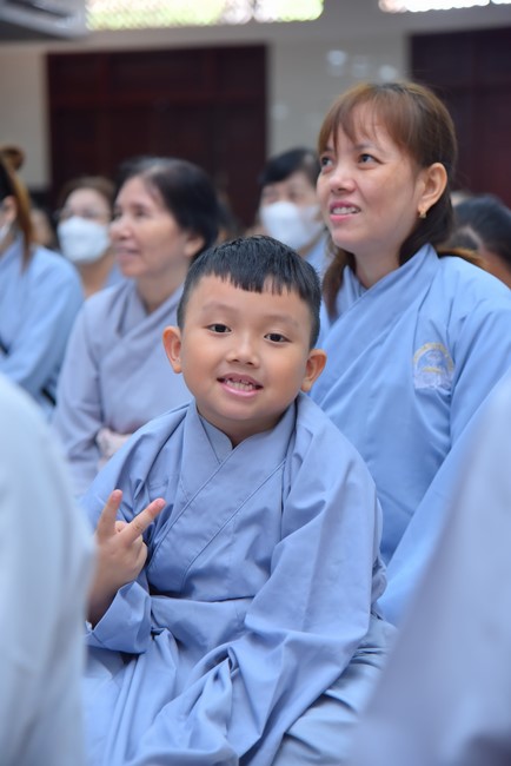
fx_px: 1808
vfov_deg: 23.9
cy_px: 383
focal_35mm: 85
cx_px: 256
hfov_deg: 16.1
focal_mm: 85
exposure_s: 1/125
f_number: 4.5
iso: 1250
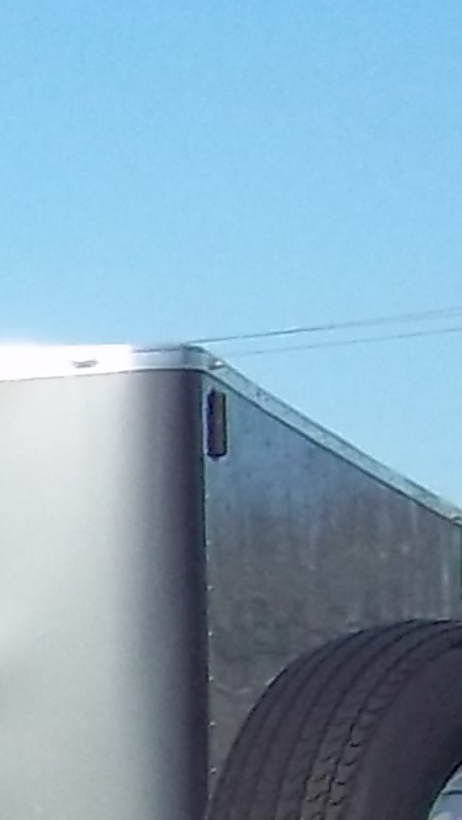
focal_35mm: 251
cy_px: 1204
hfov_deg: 4.1
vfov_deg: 8.4
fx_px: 5461
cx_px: -2046
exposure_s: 1/200
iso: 80
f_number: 8
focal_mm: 6.5
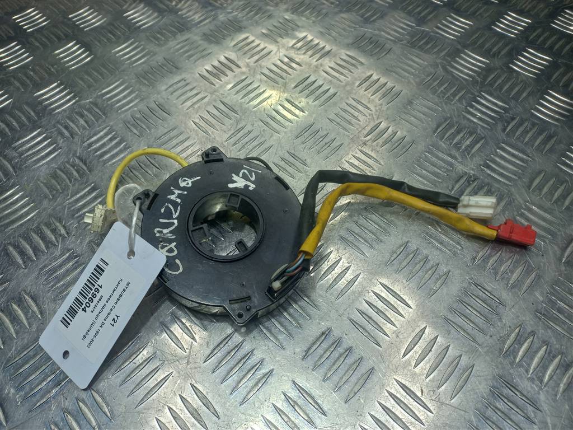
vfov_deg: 54.9
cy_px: 215
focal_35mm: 25
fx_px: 414
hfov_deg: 69.4
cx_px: 286
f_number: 1.8
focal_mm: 4.6
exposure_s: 1/103
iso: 25
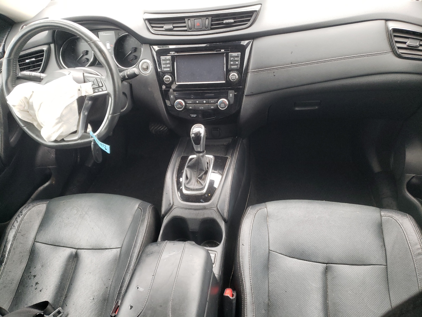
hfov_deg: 67.3
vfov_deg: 53.1
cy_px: 158
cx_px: 211
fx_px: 317
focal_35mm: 26
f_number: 1.5
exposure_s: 1/50
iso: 135
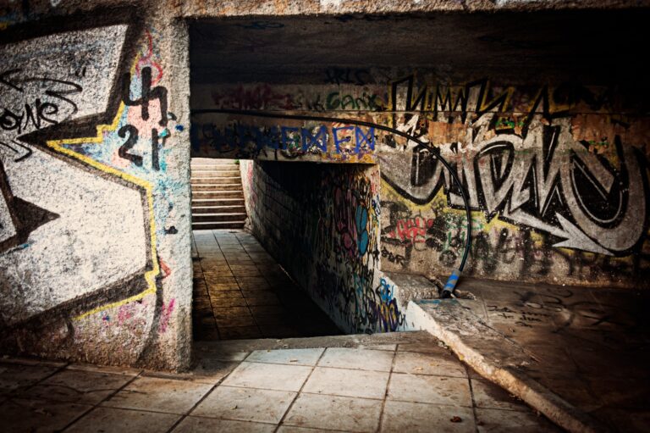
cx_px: 325
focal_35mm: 35
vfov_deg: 37.8
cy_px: 216
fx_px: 632
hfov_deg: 54.5
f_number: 4
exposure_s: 1/80
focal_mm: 35
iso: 200
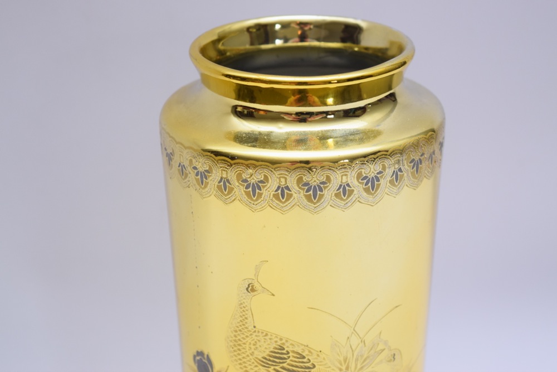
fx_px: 1277
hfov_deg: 24.6
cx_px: 278
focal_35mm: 82
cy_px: 186
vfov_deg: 16.6
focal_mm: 55
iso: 800
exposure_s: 1/80
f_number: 5.6
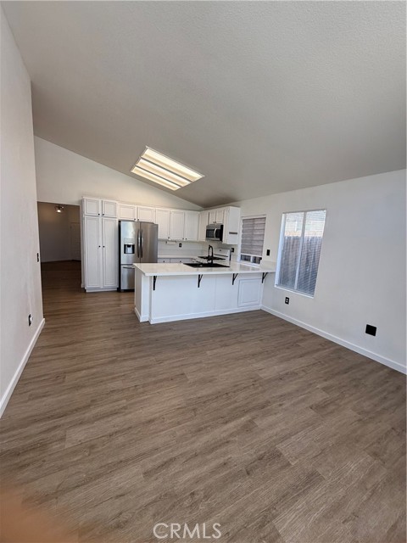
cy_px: 272
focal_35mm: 14
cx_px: 204
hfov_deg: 85.7
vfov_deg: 102.1
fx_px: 219
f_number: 2.2
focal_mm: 2.22
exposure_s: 1/146
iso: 64
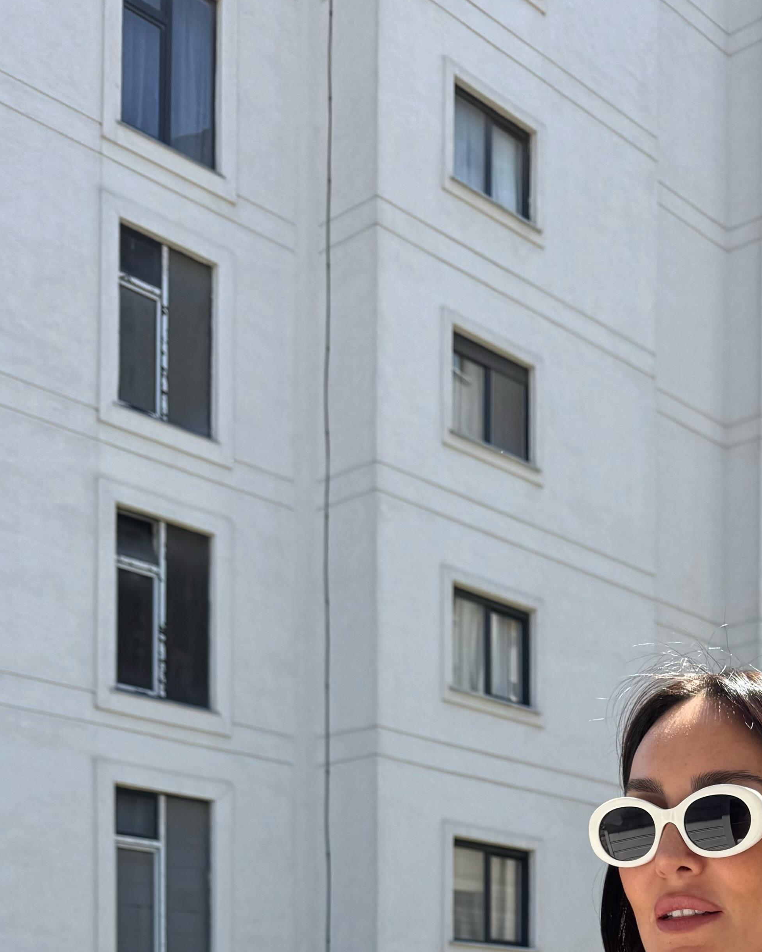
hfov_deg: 26.6
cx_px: 700
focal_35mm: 55
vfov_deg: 30.3
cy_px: 1069
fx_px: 1551
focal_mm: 6.76
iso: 80
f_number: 1.78
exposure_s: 1/1980
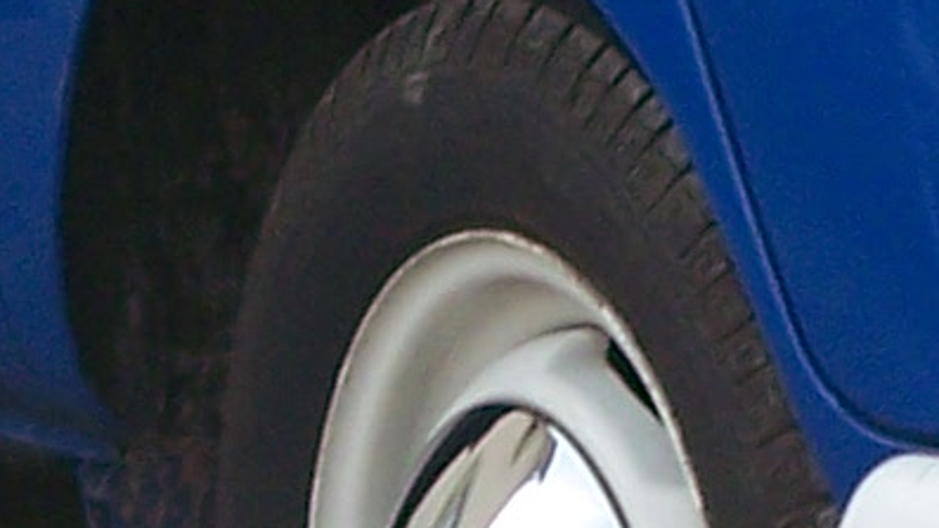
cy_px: -1032
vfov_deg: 1.3
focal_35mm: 911
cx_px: 1015
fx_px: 22675
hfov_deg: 2.4
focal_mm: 19.4
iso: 80
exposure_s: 1/250
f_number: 3.2
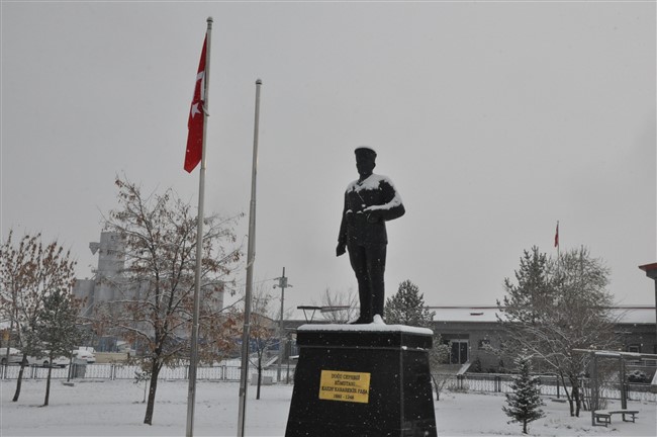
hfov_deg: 41.2
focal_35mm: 48
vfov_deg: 28.0
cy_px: 218
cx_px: 328
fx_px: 875
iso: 1600
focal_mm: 32
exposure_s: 1/1000
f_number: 16
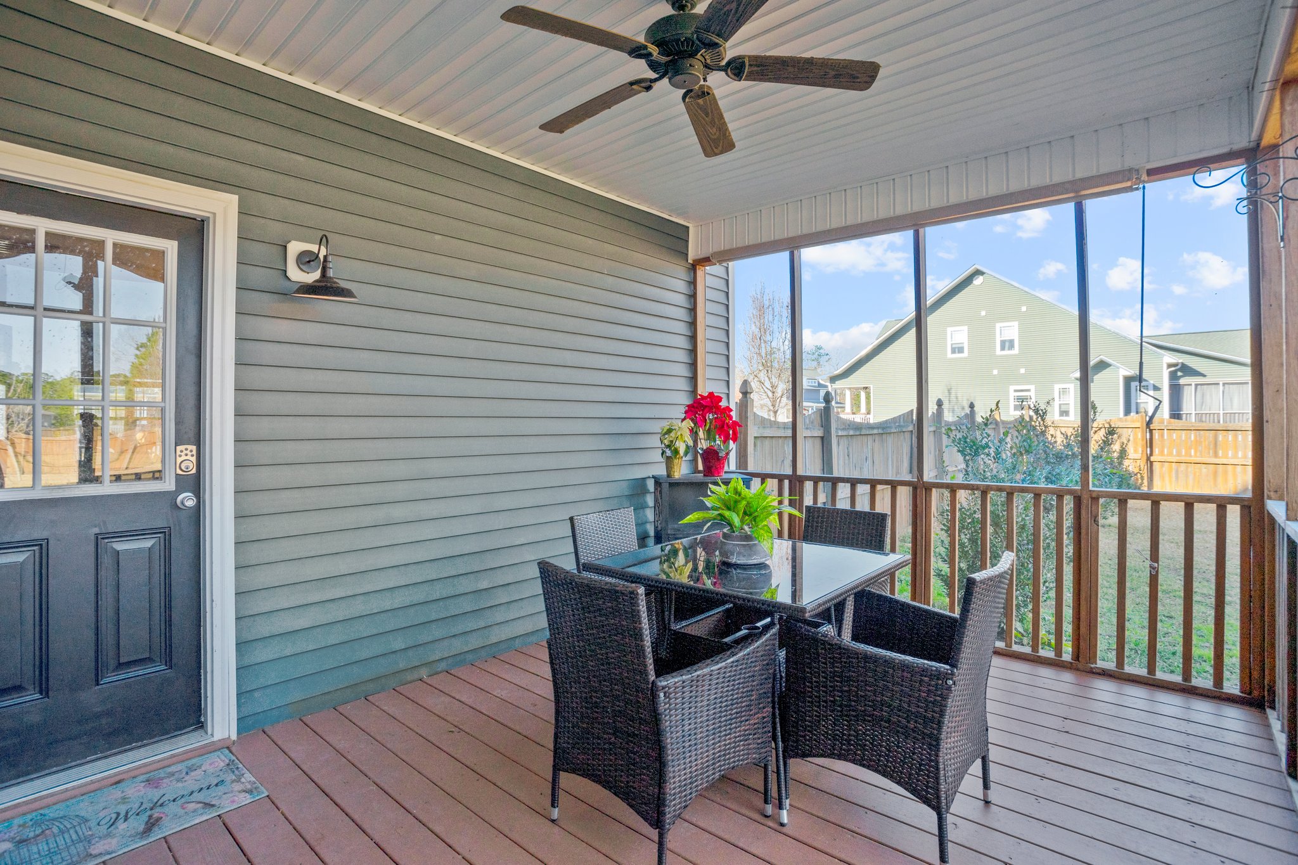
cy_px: 432
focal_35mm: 17
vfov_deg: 70.4
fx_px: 613
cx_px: 649
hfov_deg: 93.3
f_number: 8
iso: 320
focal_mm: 17
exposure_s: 1/125
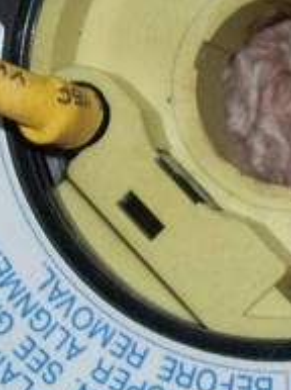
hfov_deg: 6.2
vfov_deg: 8.2
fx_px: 2699
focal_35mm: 240
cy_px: 74
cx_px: 269
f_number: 4.1
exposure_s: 1/76.6
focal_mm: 11
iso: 160
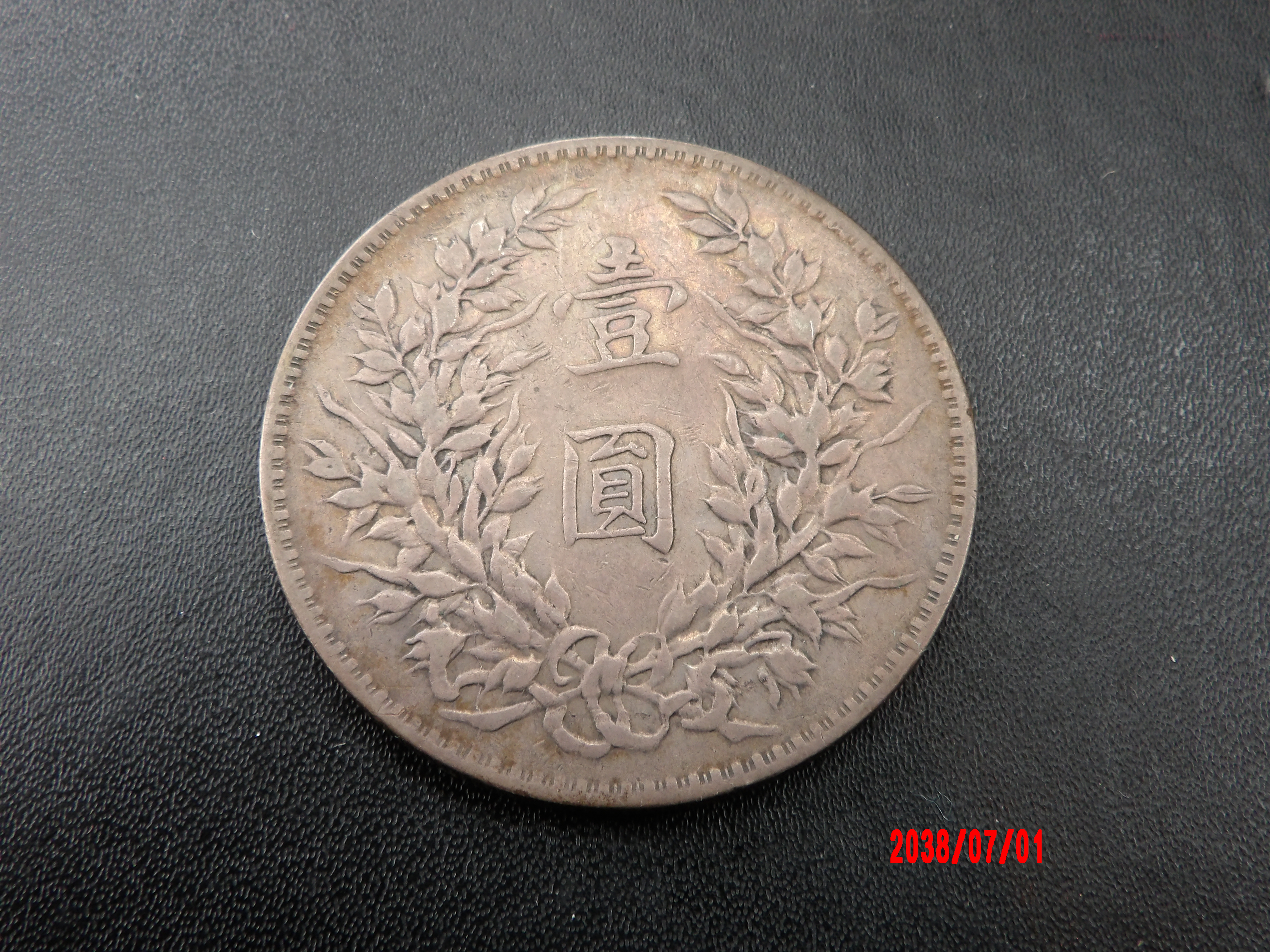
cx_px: 635
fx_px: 1541
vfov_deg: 34.3
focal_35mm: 42
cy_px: 476
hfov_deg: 44.8
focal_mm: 7.6
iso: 200
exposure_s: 1/28
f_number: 4.9
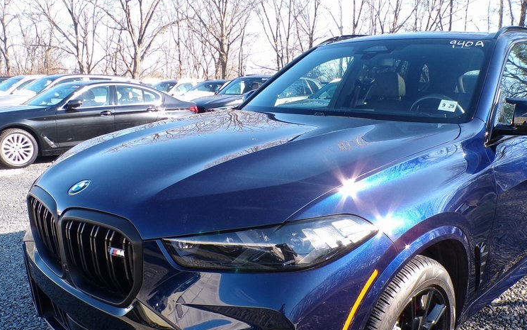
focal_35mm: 35
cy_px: 231
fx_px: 503
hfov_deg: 55.2
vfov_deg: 35.8
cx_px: 293
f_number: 4.4
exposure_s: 1/105
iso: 100
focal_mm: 4.3
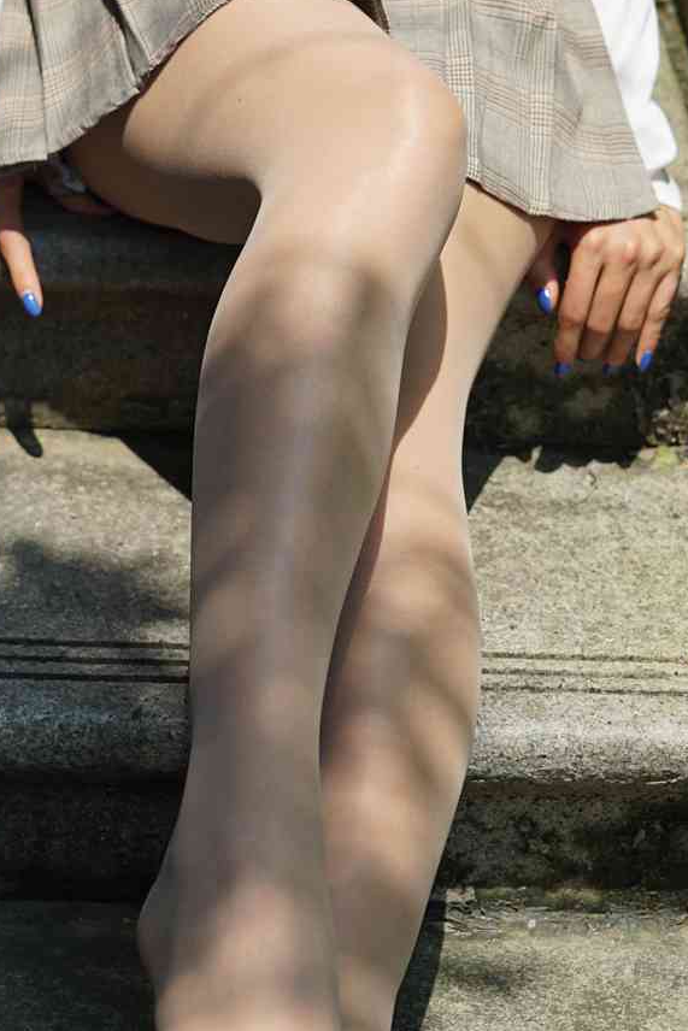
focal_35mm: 105
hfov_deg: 13.0
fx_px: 3009
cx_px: 284
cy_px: 323
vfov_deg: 19.4
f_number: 4
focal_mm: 50
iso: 100
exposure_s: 1/800
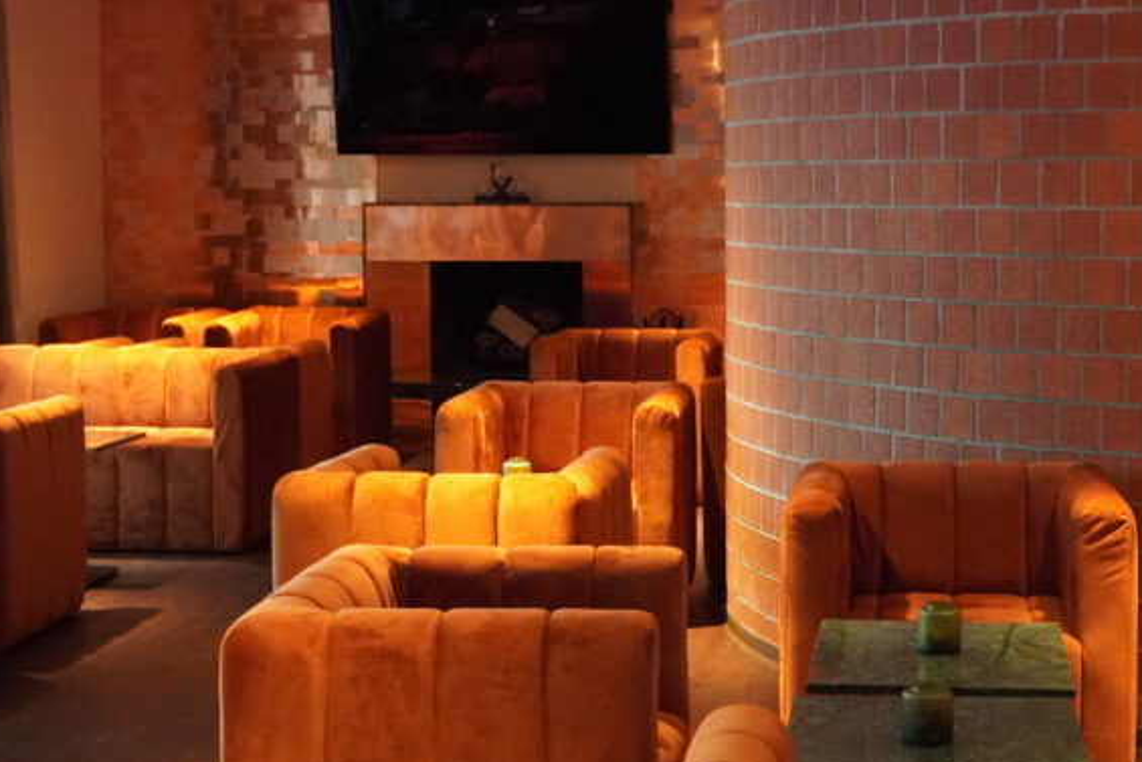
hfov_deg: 29.5
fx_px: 2155
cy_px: 365
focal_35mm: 68
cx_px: 744
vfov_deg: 20.1
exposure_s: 1/80
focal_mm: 25
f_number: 4.5
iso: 6400
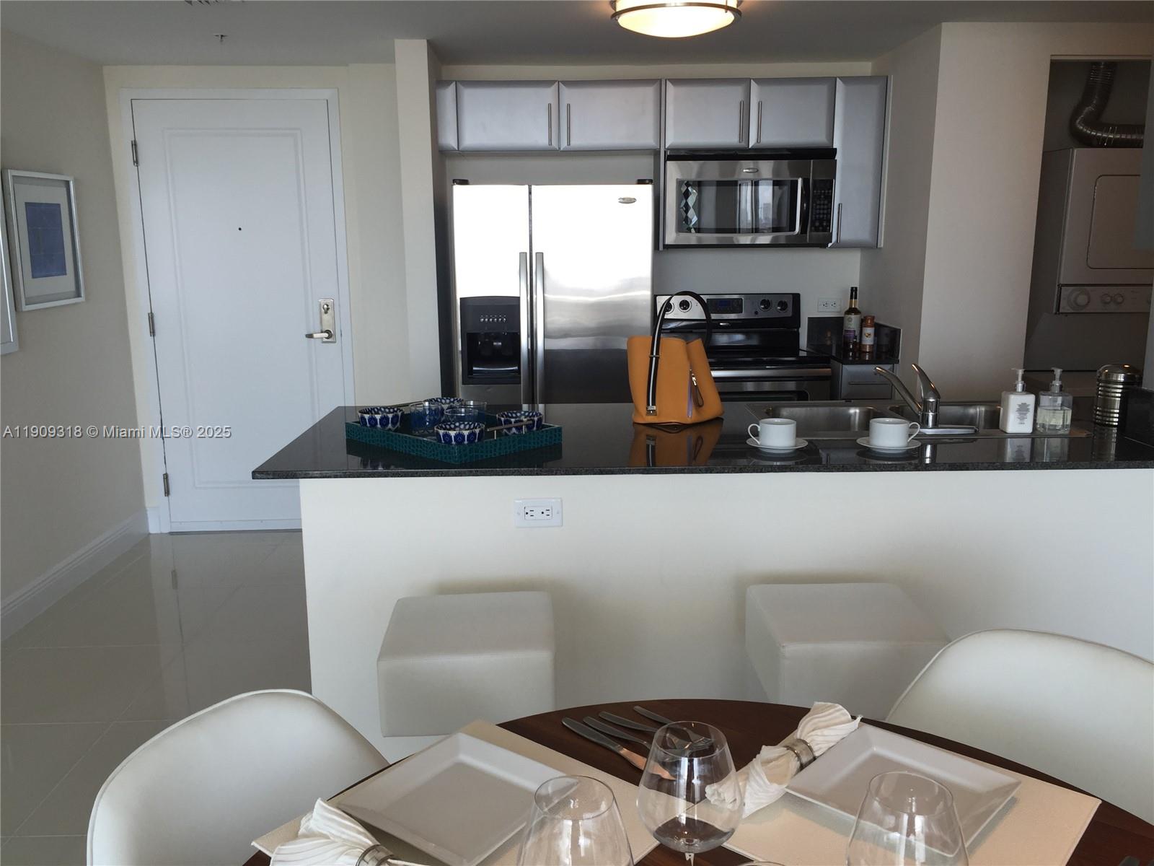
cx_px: 577
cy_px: 433
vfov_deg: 48.2
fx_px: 967
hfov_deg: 61.7
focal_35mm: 29
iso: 32
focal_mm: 4.15
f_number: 2.2
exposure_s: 1/60
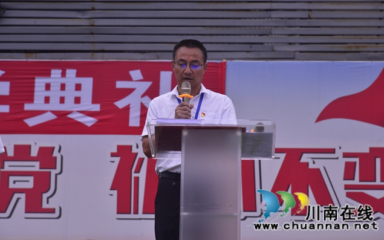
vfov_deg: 11.4
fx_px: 1204
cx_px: 193
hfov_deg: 18.1
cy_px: 113
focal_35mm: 115
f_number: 8
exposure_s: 1/1000
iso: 800
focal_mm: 112
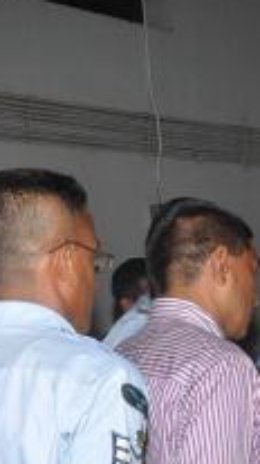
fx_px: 1229
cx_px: 516
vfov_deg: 20.9
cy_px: 430
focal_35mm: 100
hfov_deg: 11.0
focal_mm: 22
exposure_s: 1/125
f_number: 7.1
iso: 200
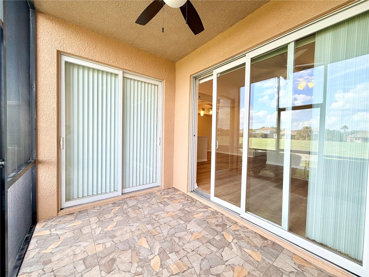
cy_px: 138
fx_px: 149
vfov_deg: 85.7
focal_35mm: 14
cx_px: 184
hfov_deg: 102.1
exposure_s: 1/120
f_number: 2.2
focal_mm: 2.22
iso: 50
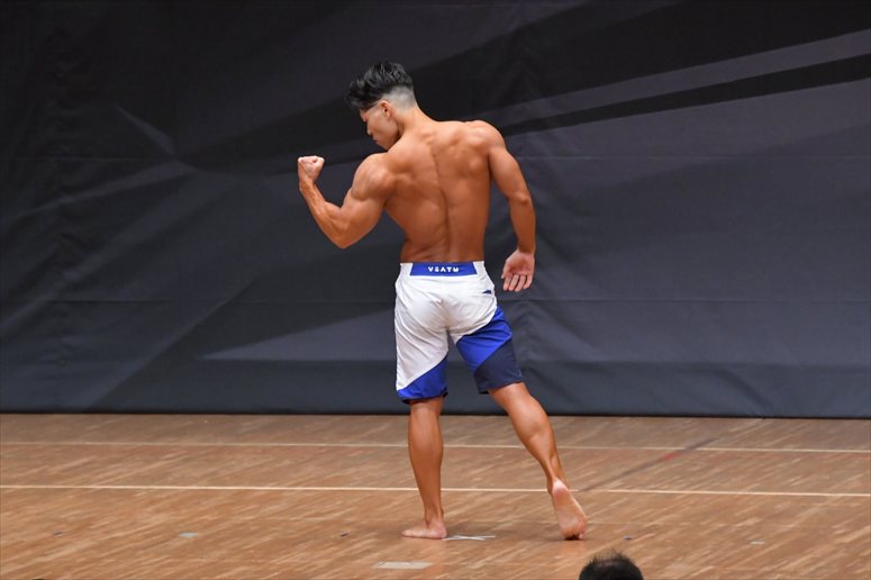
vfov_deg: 4.8
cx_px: 436
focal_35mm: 285
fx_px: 6892
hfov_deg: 7.2
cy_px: 290
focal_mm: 190
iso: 6400
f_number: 5.6
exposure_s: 1/400
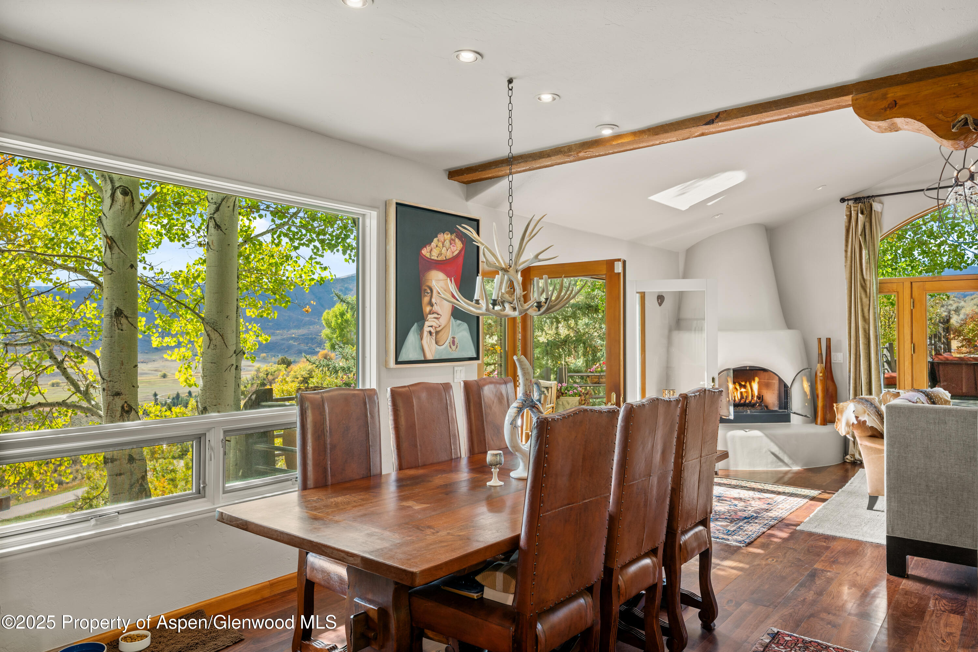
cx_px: 489
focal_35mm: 24
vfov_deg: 54.1
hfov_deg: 74.9
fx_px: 638
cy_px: 326
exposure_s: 1/3
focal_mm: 23.5
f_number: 7.1
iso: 125
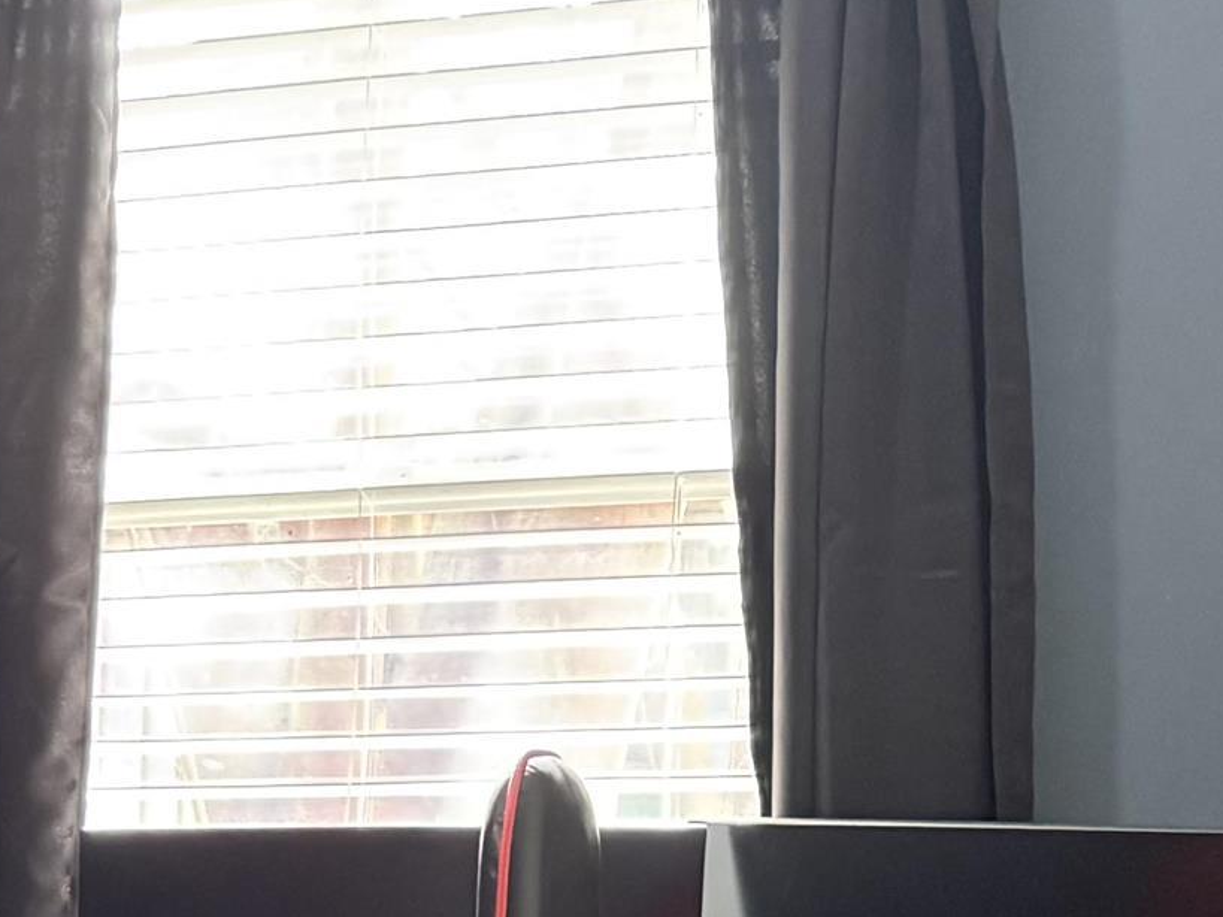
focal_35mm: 90
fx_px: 3179
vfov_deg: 15.5
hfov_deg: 19.6
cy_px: 1256
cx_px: -476
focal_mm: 6.76
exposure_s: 1/40
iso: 640
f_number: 1.78
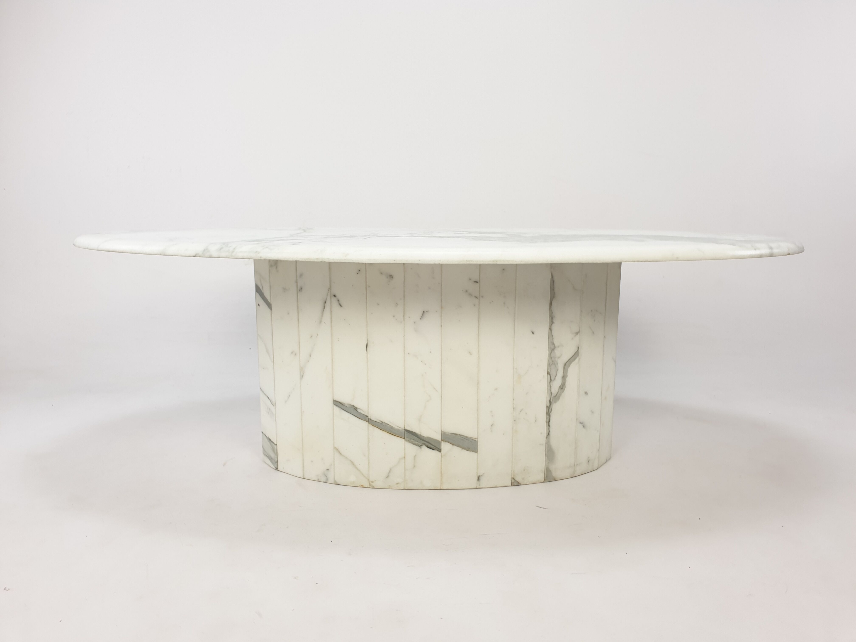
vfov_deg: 53.1
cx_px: 428
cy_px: 321
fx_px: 643
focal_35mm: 26
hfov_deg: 67.3
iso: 50
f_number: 2.4
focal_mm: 4.3
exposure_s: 1/100
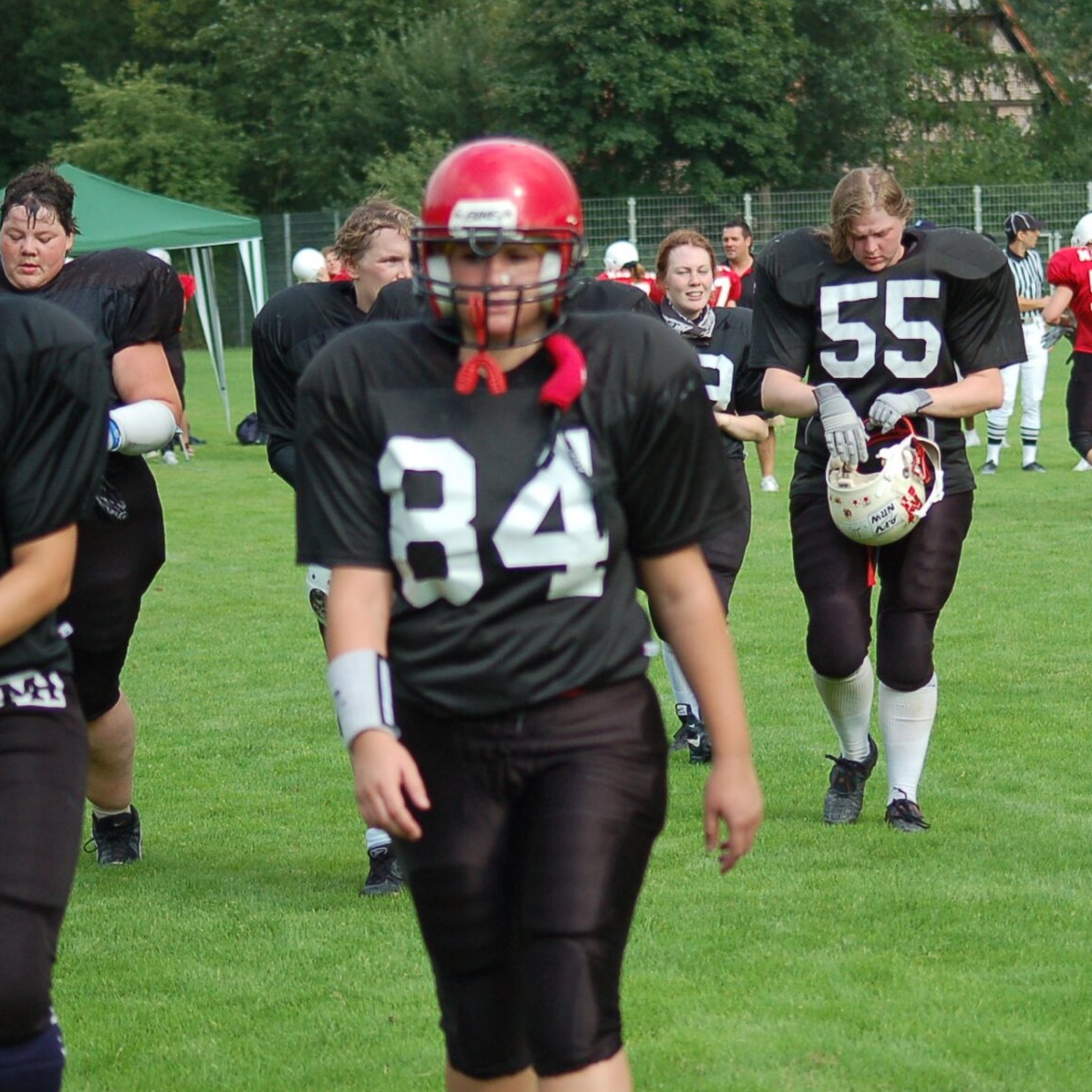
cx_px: 865
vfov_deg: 10.5
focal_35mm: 167
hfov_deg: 10.4
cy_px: 517
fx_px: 5960
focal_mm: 70
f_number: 4
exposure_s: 1/1000
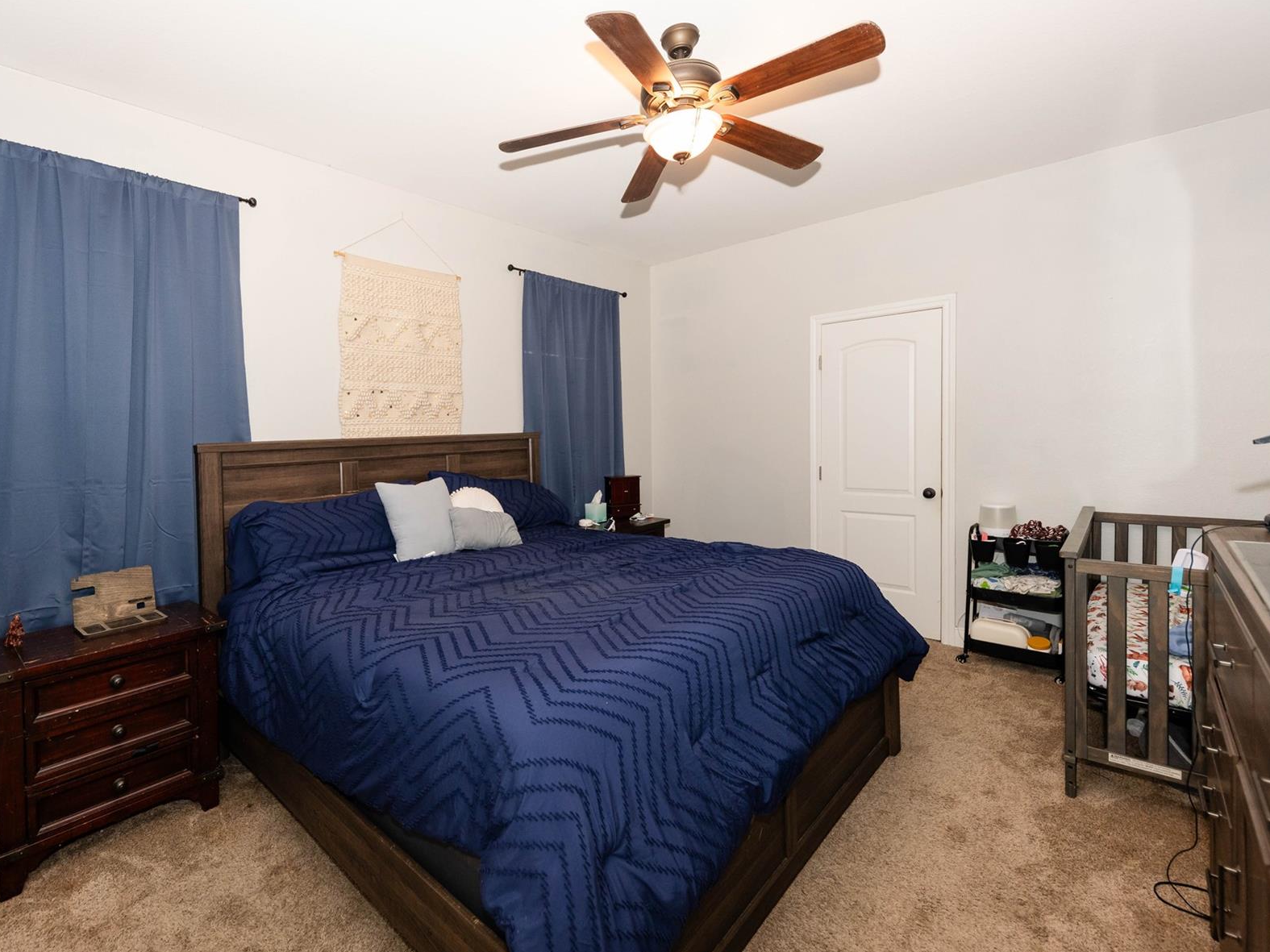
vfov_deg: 81.6
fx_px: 550
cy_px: 508
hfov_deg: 97.8
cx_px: 571
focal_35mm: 15
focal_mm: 12
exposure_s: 1/160
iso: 640
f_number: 4
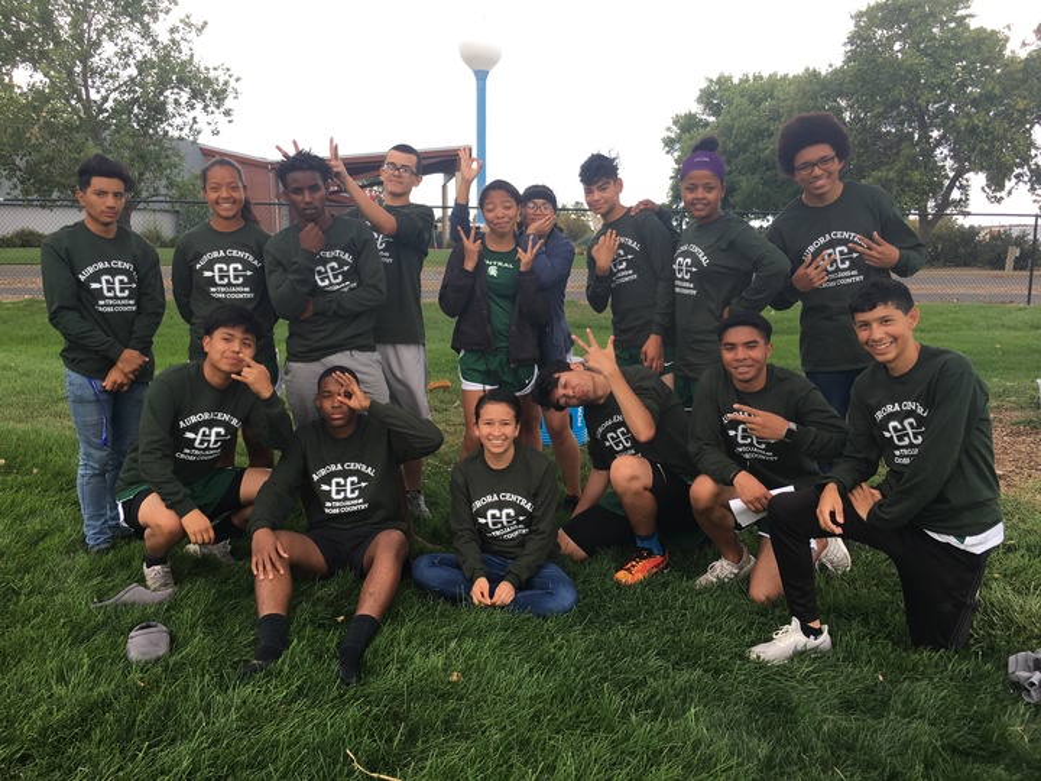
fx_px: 872
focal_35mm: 29
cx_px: 520
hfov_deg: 61.7
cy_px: 390
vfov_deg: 48.2
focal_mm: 4.15
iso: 25
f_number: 2.2
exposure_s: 1/206
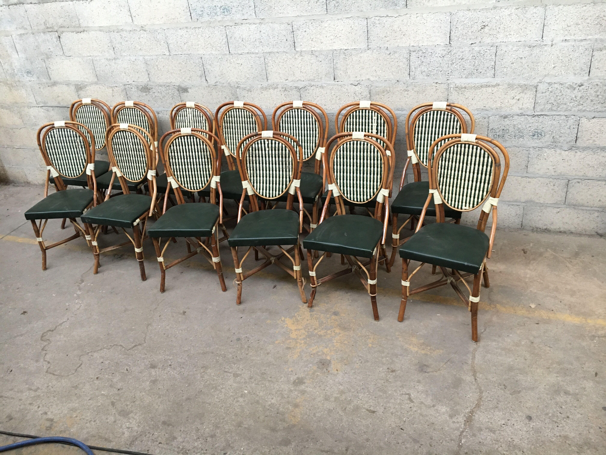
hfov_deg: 61.7
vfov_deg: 48.2
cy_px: 228
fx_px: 508
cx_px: 303
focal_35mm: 29
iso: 160
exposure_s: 1/33
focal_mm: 4.15
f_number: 2.2
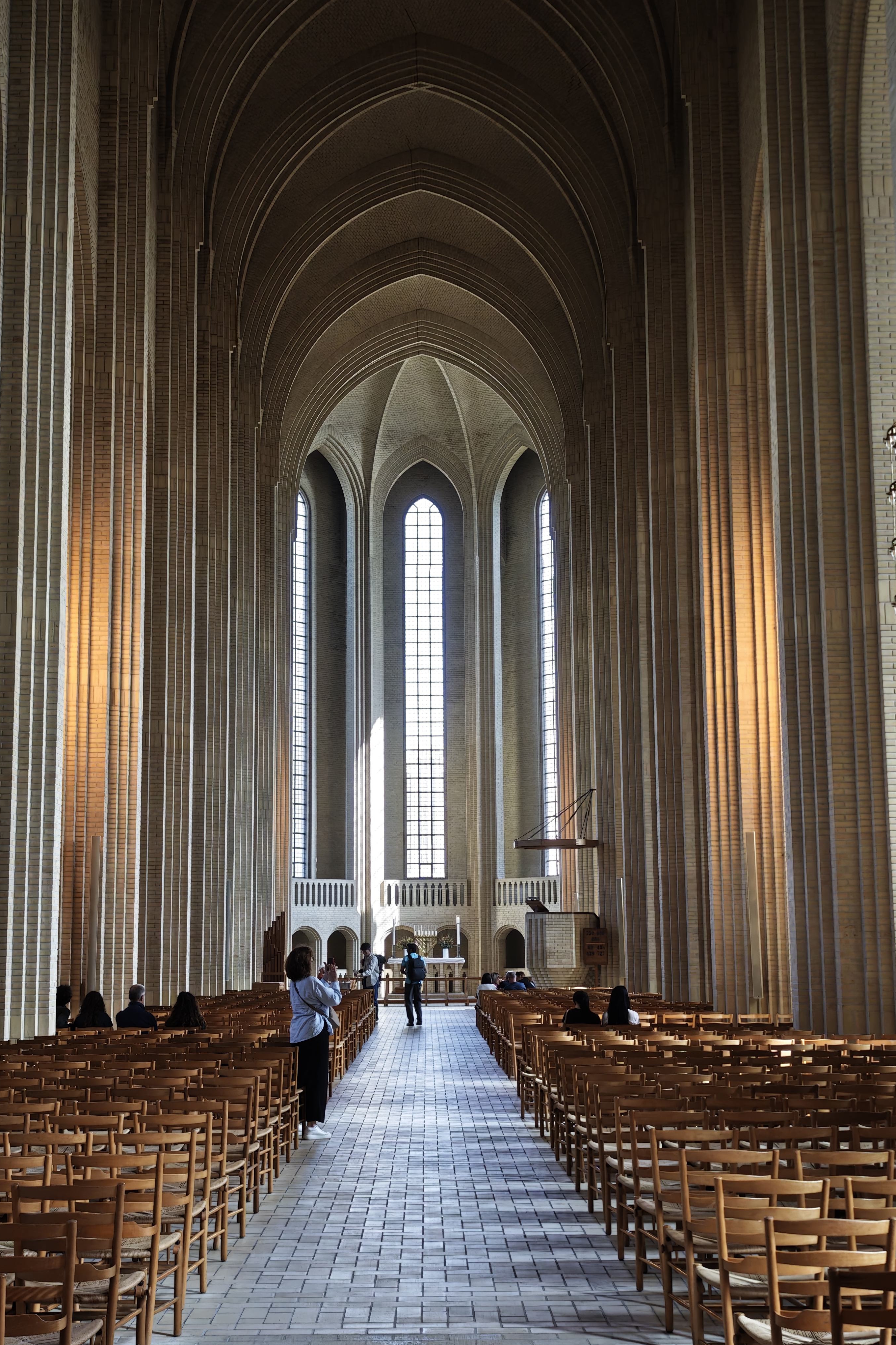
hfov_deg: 28.1
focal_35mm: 48
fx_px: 1792
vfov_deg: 41.1
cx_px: 423
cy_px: 674
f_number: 1.63
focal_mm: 8.72
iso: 500
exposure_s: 1/100
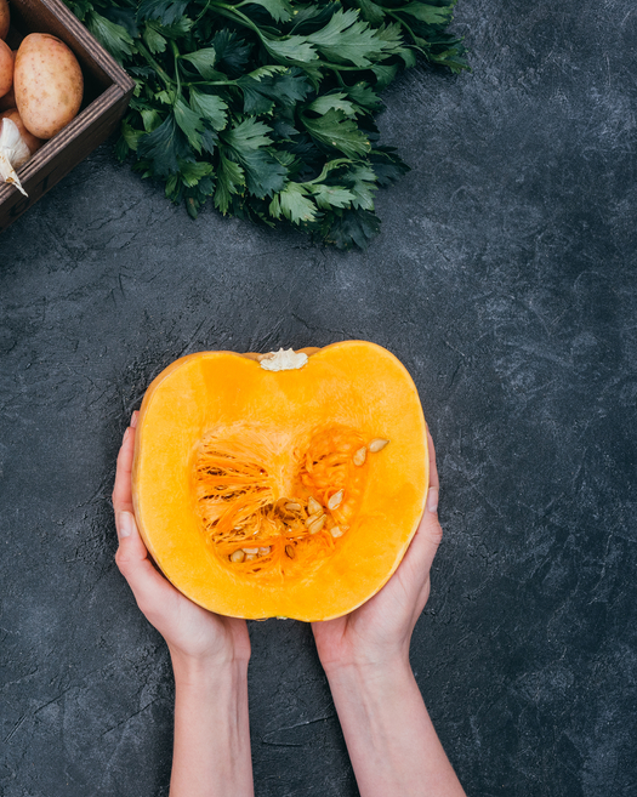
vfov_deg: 37.4
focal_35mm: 50
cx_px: 36
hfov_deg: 28.8
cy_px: 396
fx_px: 1179
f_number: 10
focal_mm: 35
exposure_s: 1/200
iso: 800
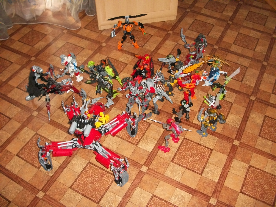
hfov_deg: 52.6
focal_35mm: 35
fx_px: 279
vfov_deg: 40.7
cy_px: 104
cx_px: 138
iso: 400
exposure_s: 1/125
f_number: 3.1
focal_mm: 6.3
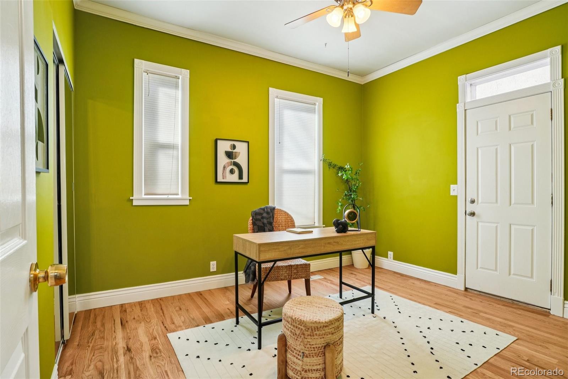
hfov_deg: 95.0
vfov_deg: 72.0
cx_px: 284
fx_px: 260
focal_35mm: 16
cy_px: 190
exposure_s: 1/30
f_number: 8
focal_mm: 11
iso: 250
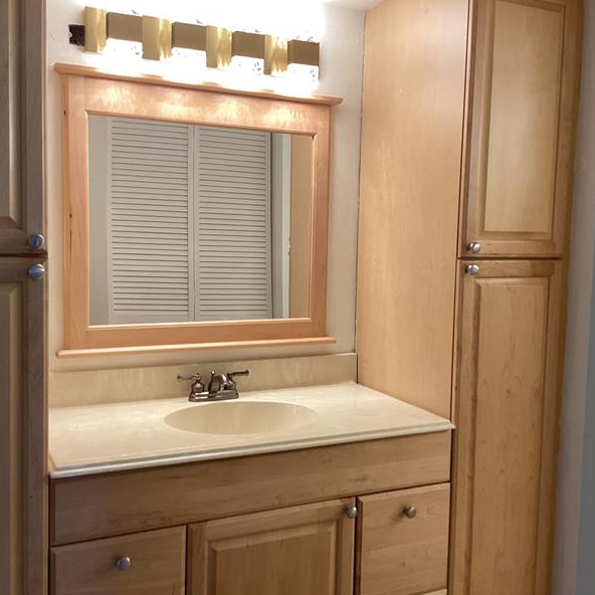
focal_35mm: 37
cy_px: 296
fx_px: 720
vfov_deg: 44.9
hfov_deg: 44.9
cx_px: 301
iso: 80
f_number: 2.4
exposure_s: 1/60
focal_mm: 3.3
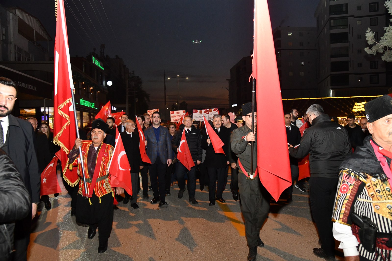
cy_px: 130
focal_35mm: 24
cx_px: 196
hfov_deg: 73.7
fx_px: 261
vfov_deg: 53.1
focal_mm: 24
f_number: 5.6
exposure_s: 1/200
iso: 6400
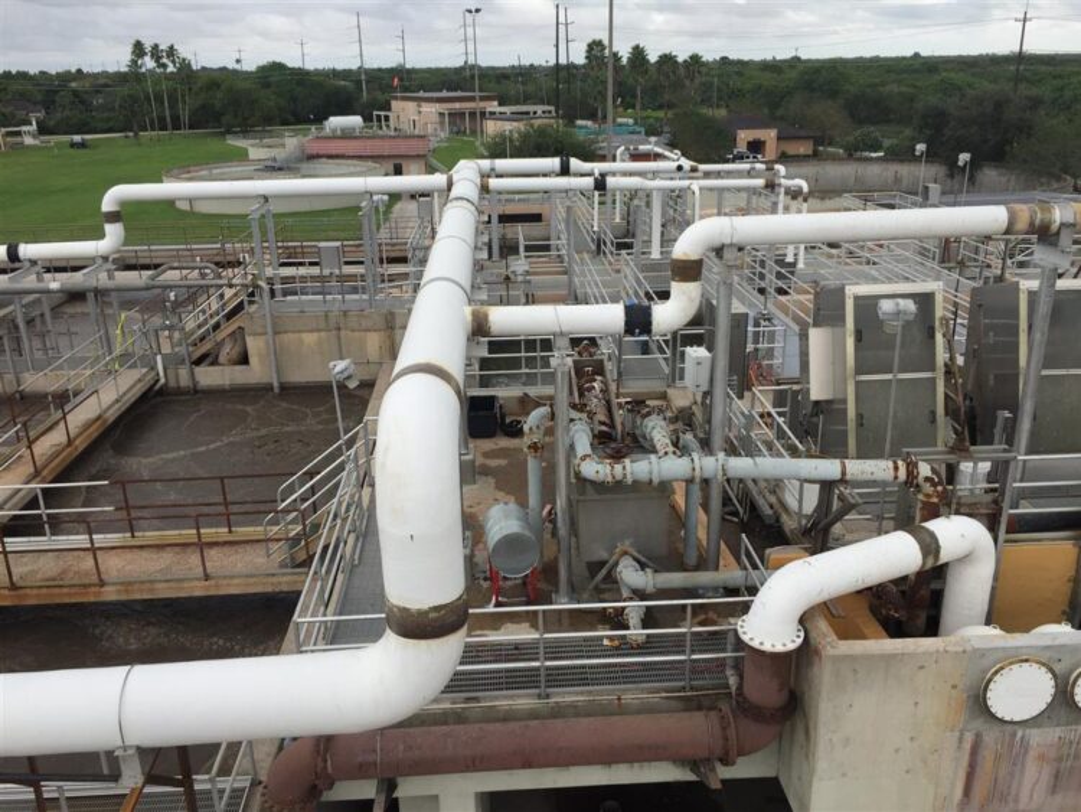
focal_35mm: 29
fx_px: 906
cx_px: 540
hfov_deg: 61.6
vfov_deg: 48.3
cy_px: 406
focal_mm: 4.15
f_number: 2.2
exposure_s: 1/1464
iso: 32
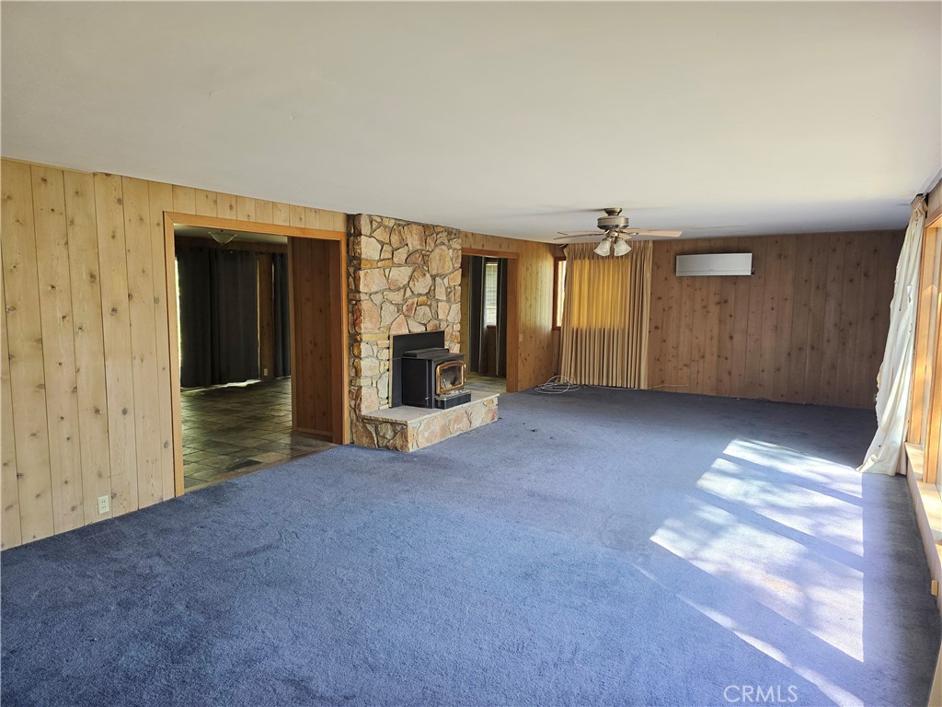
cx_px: 471
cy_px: 354
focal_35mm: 23
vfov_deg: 58.9
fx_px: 626
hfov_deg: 73.9
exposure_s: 1/180
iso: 160
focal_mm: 6.3
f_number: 1.7
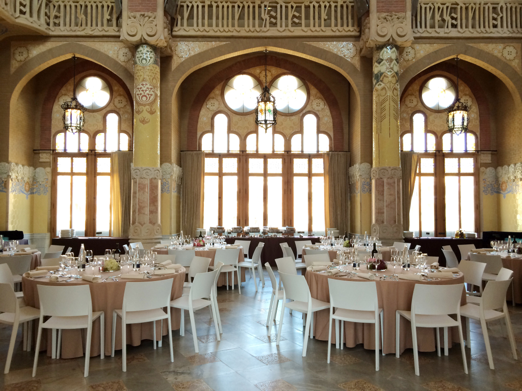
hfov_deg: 60.0
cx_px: 261
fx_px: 452
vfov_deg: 46.8
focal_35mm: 30
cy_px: 196
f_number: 2.2
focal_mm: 4.12
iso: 40
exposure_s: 1/40
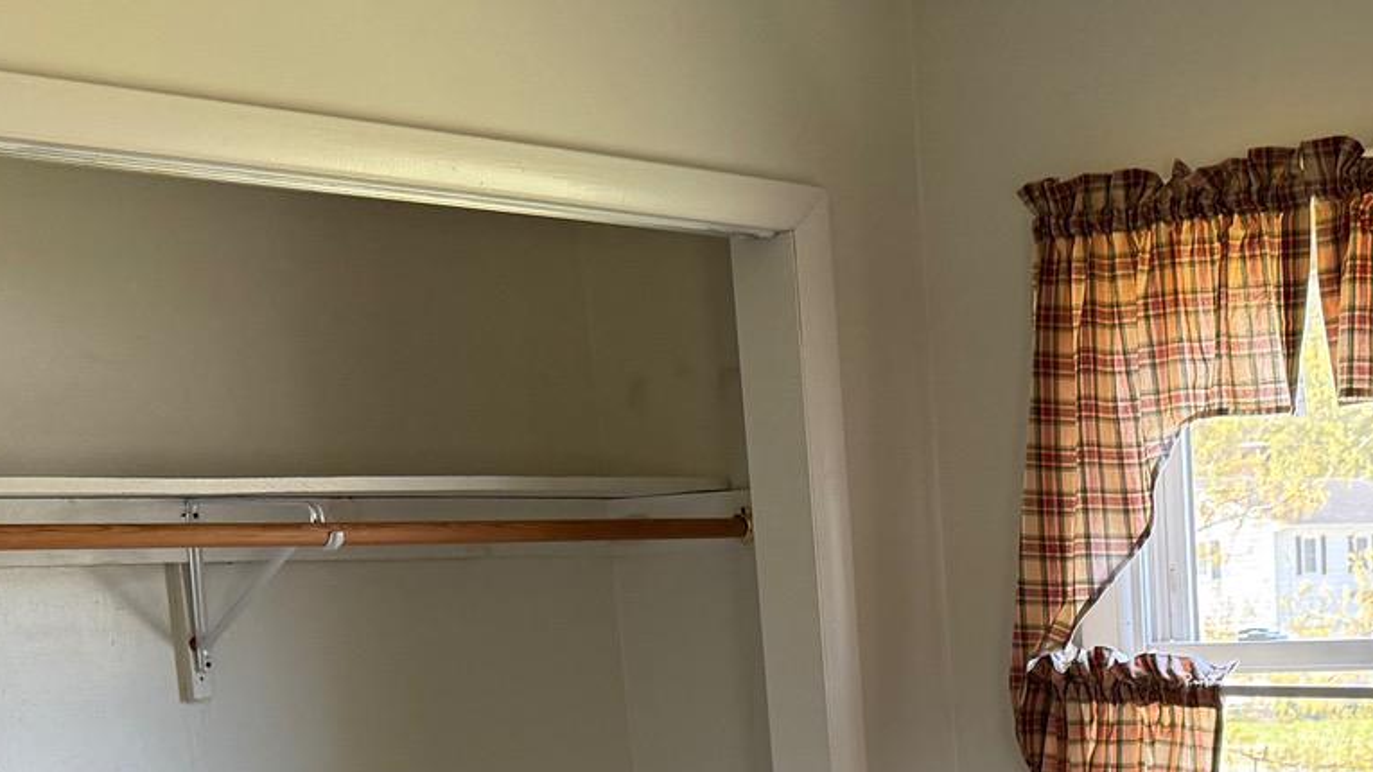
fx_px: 2548
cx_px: 1213
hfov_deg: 29.0
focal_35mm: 70
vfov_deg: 16.0
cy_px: 1106
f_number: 1.78
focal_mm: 6.76
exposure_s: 1/96
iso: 200
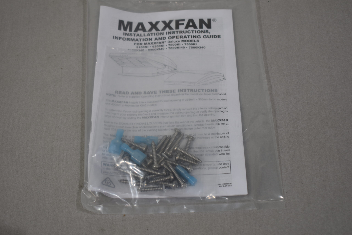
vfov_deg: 23.8
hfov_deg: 35.1
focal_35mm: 57
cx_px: 176
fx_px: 557
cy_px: 118
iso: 220
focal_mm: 38
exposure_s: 1/125
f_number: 5.6
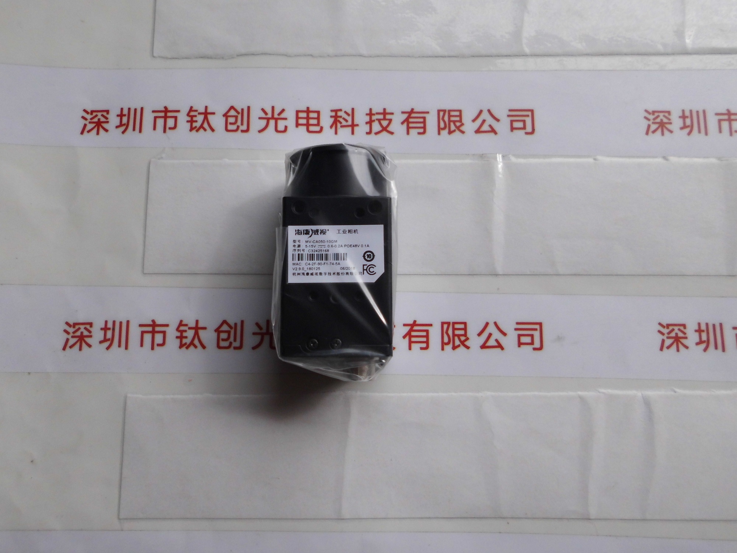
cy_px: 276
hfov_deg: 67.3
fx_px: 554
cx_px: 368
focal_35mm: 26
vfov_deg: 53.1
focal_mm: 4.6
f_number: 3.2
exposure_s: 1/789
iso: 100
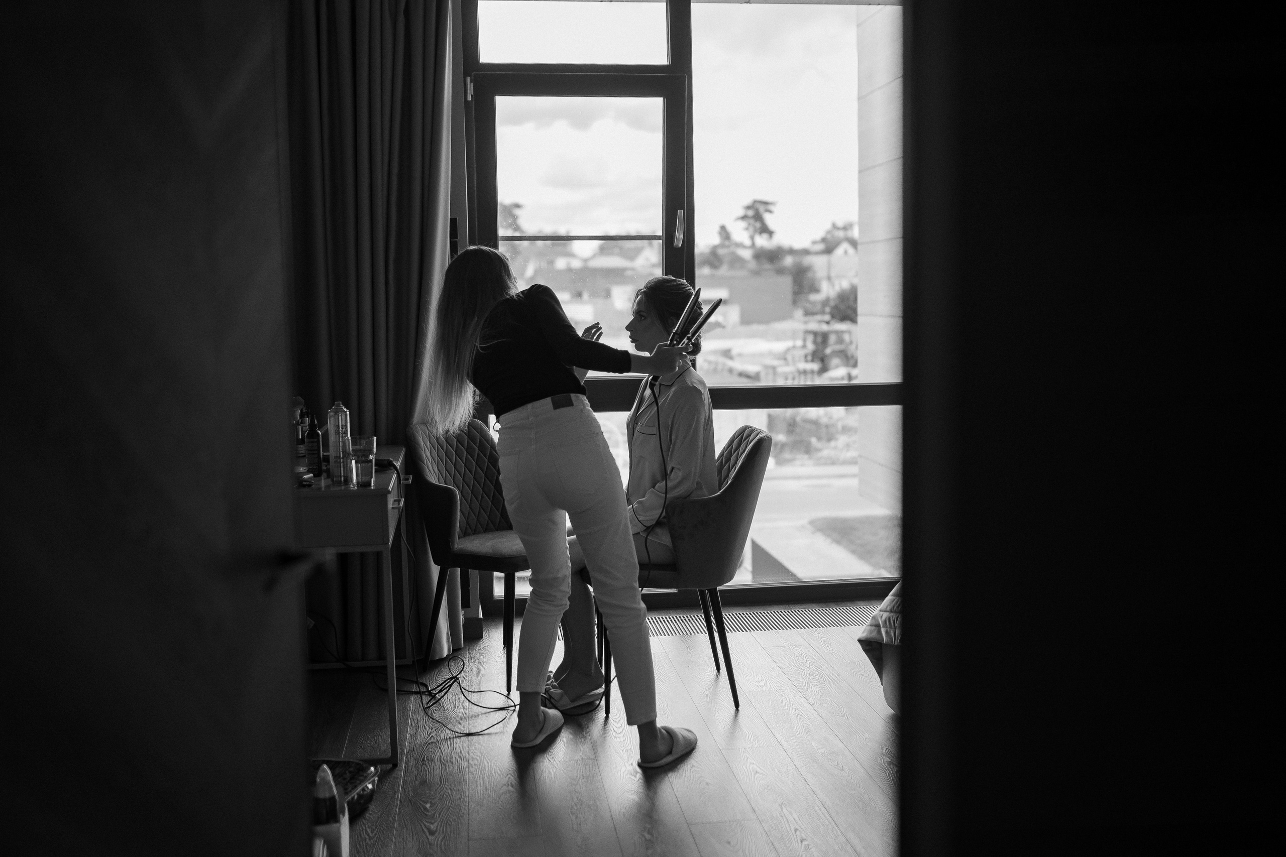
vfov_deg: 37.9
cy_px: 428
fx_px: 1250
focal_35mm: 35
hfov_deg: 54.4
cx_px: 643
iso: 200
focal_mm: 35
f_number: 1.4
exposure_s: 1/800
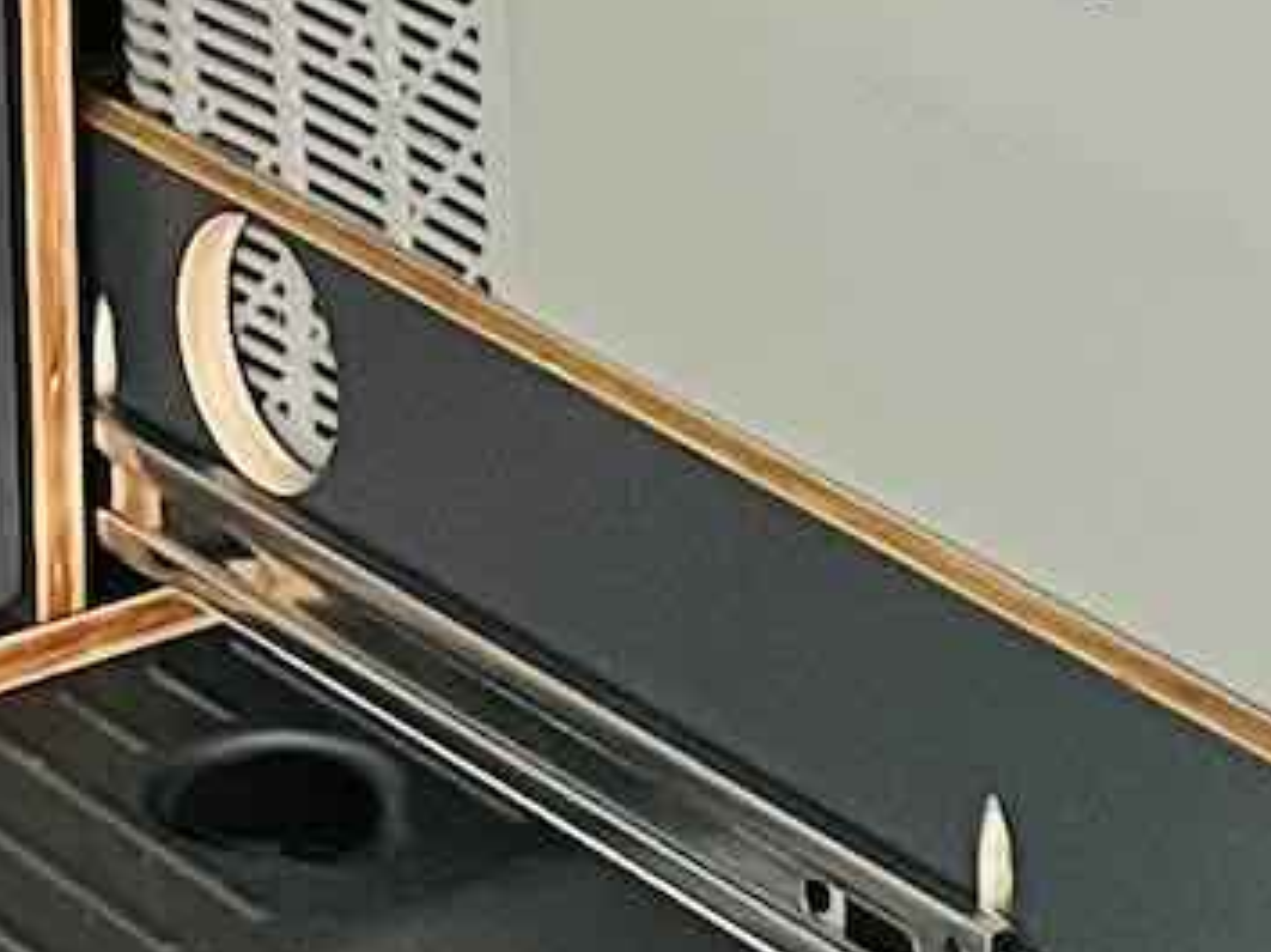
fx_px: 5394
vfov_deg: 10.0
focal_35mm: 147
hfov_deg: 13.3
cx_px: 165
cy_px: -104
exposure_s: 1/60
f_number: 1.6
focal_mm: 5.1
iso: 500
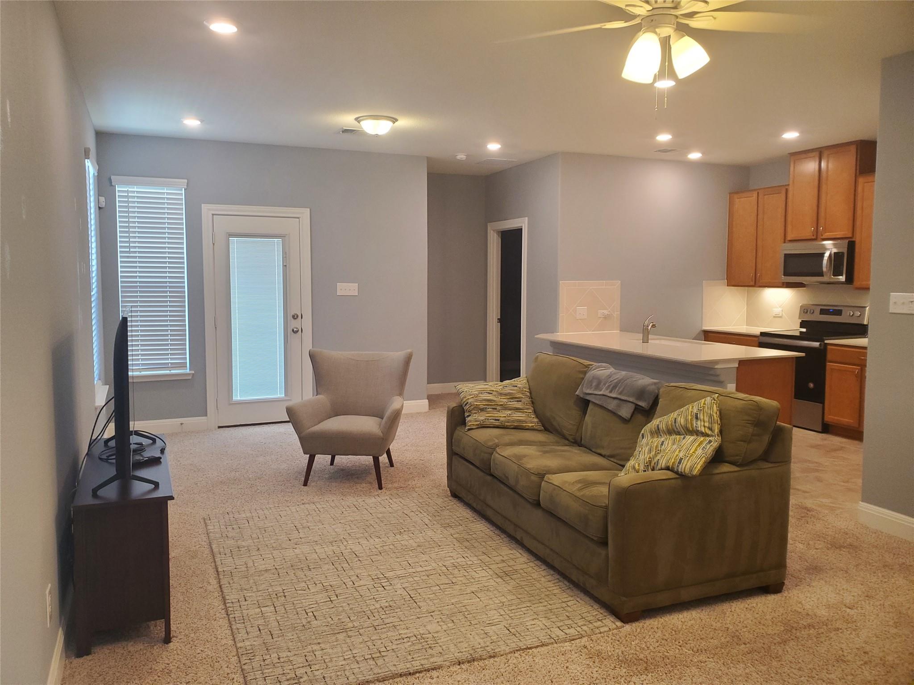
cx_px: 457
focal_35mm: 26
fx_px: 687
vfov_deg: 53.1
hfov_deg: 67.3
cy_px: 342
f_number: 2.4
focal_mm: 4.3
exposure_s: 1/60
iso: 200
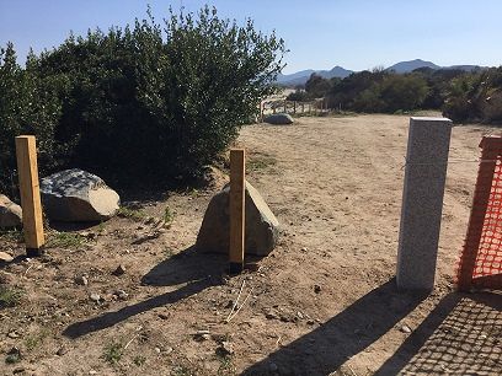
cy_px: 188
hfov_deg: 58.4
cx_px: 251
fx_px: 450
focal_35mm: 31
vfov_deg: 45.4
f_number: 2.4
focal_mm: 3.3
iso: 25
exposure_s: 1/1773
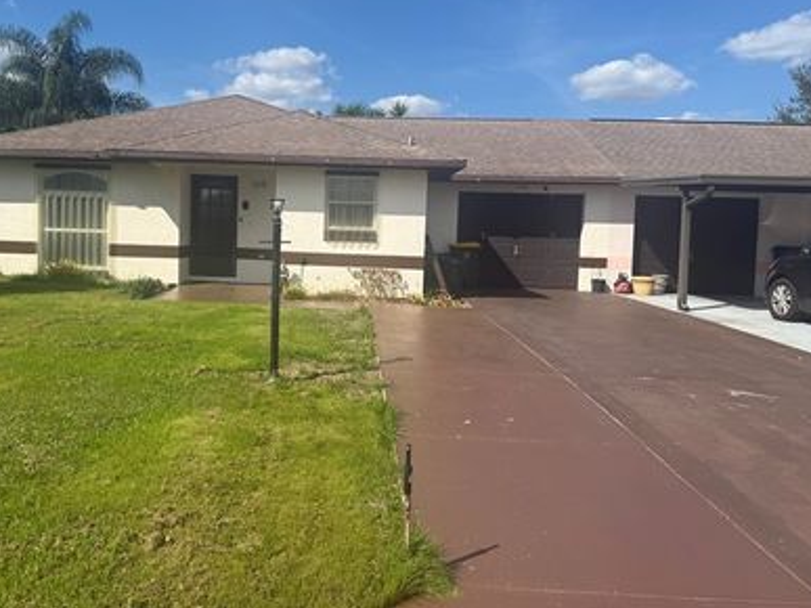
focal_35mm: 31
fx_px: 726
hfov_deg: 57.8
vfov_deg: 45.3
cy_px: 265
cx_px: 316
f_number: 1.78
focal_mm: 6.76
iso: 80
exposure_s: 1/4975
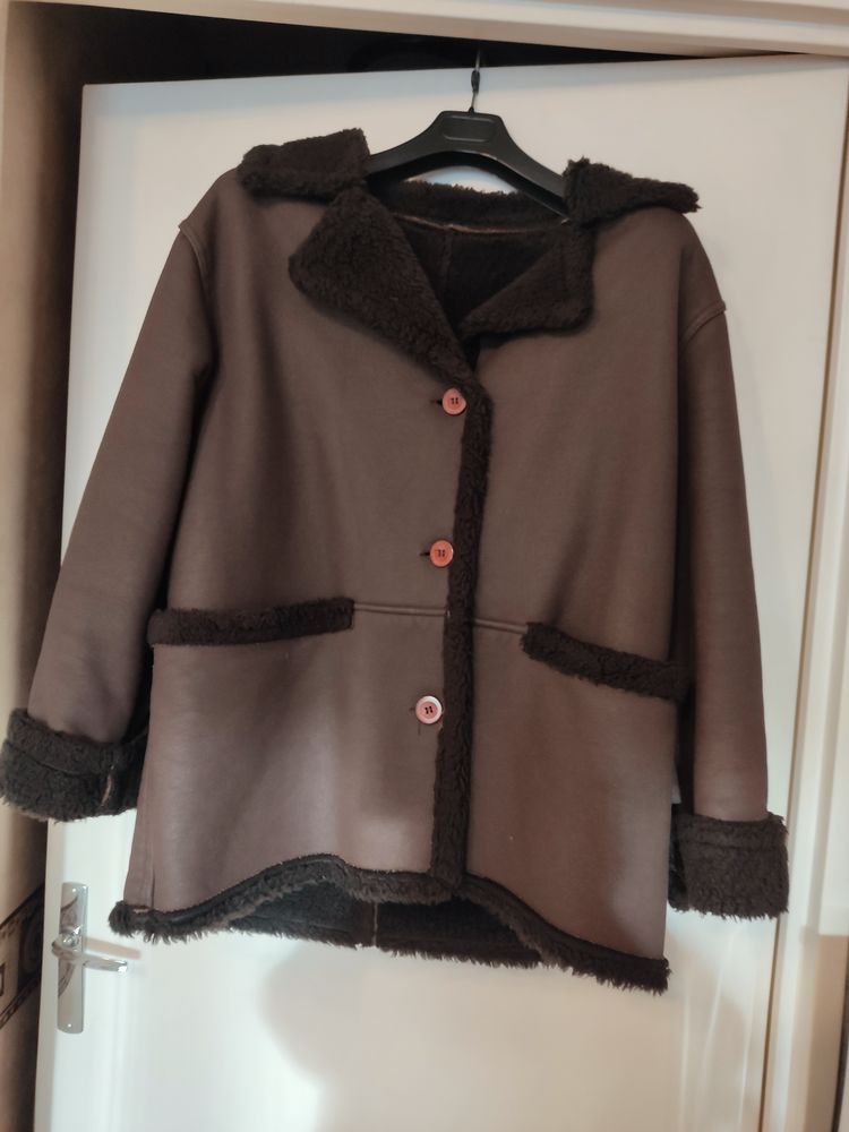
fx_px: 818
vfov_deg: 69.4
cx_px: 424
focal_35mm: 25
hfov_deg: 54.9
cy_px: 566
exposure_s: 1/25
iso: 292
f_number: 1.79
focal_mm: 4.71
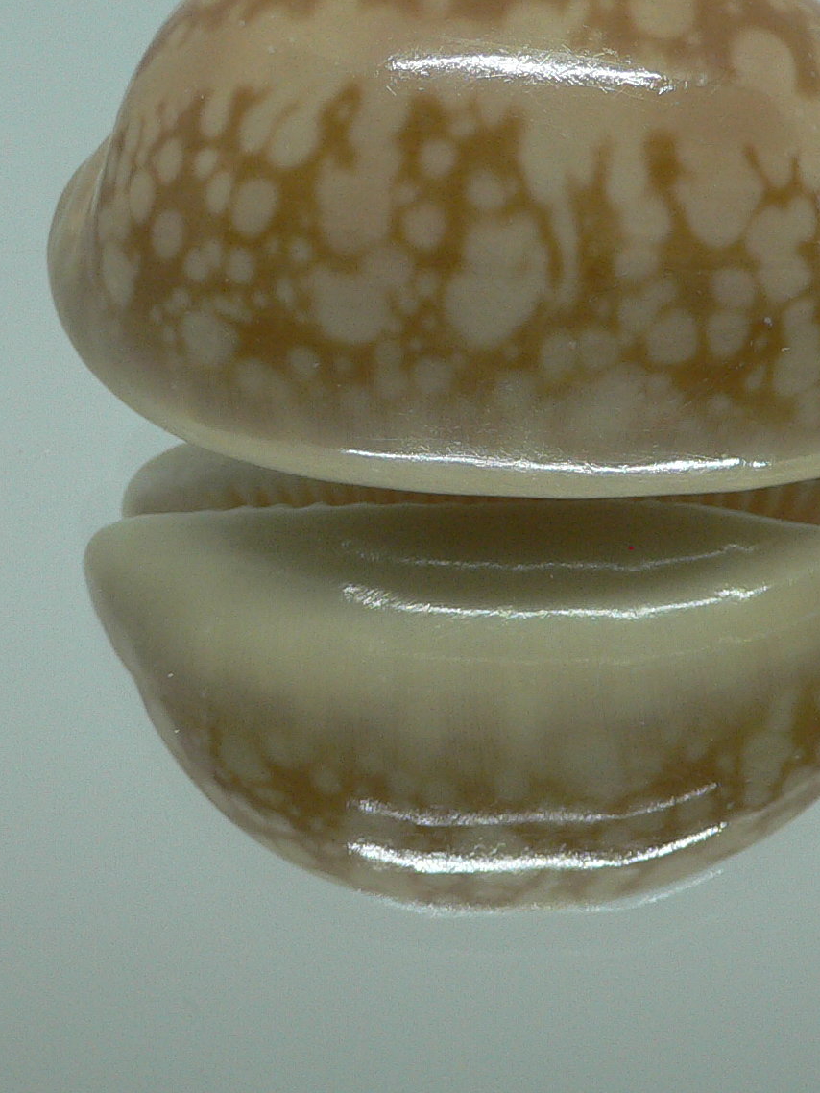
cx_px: 522
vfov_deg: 31.0
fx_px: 1958
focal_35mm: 62
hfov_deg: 23.6
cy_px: 405
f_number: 2.8
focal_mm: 4.6
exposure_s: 1/60
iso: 150
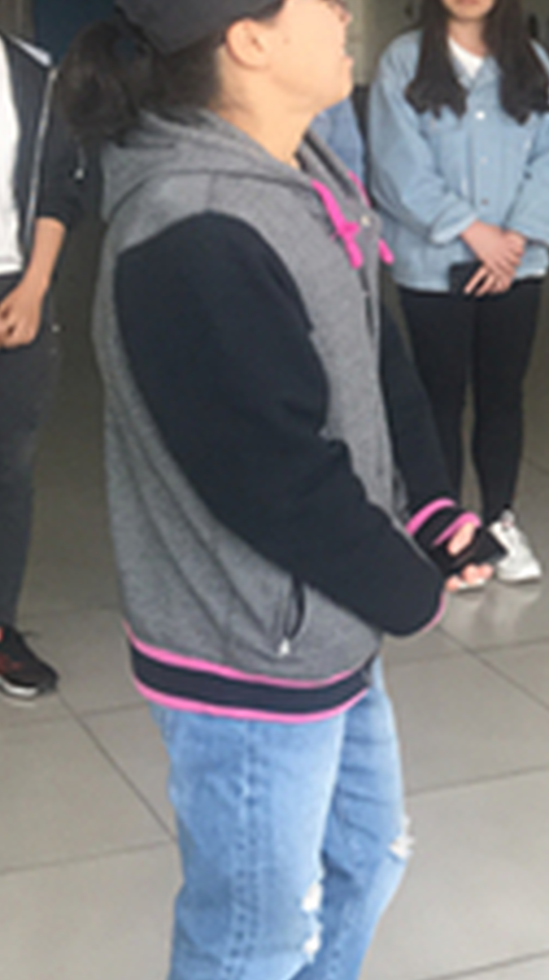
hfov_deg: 11.5
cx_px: 1233
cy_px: 253
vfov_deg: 23.5
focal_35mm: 90
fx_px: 2337
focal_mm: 4.15
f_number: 2.2
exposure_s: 1/100
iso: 32
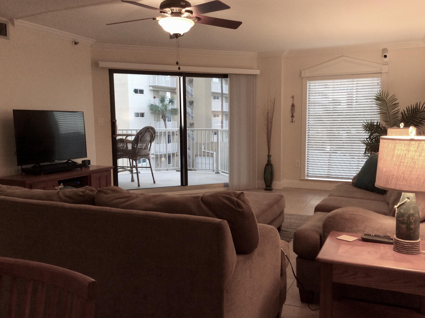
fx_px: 392
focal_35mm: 32
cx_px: 212
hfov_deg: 56.9
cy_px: 159
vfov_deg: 44.1
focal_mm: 3.3
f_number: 2.4
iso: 80
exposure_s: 1/24
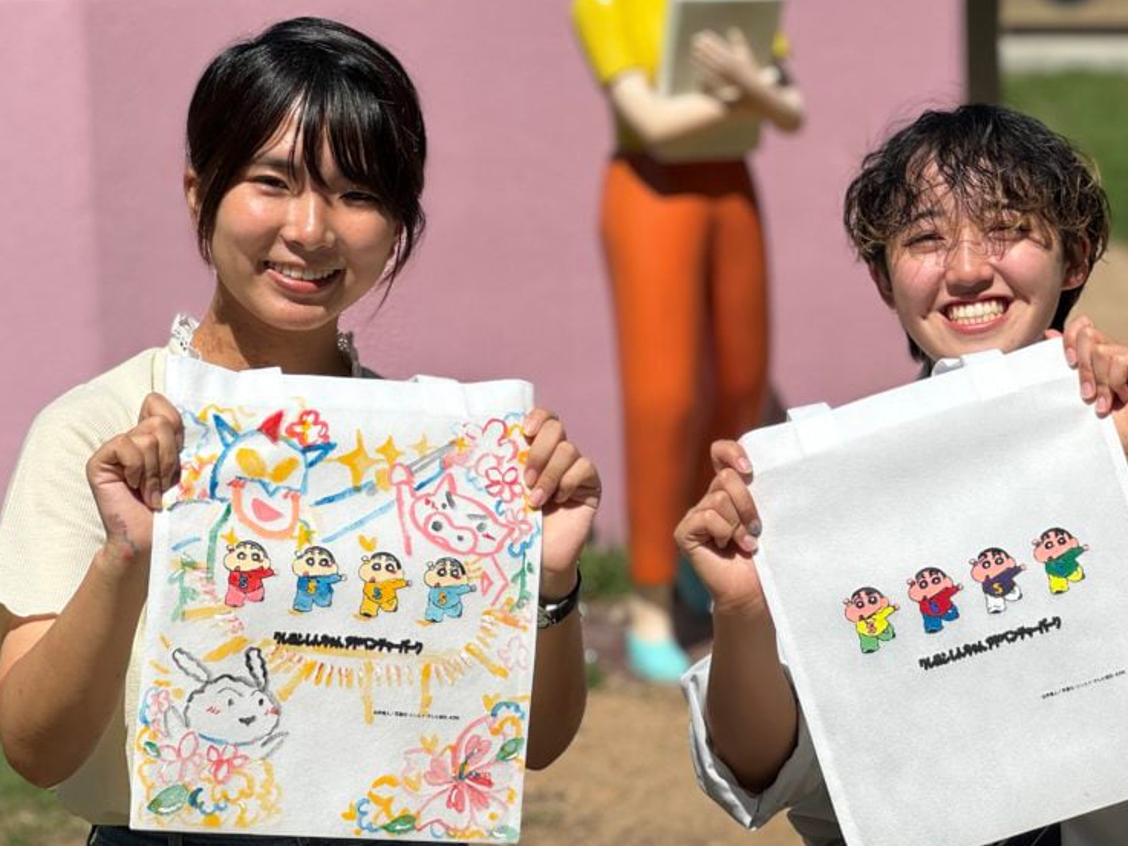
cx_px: 678
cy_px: 323
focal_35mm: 107
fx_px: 3487
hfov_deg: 18.4
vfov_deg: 13.8
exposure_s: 1/1309
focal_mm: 9
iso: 25
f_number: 2.8
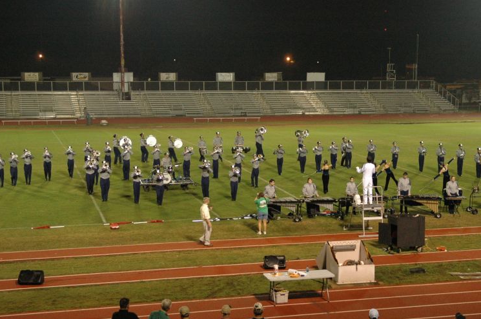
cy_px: 178
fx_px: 881
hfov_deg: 30.5
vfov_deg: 20.6
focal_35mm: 66
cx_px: 275
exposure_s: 1/60
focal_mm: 32
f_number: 2.8
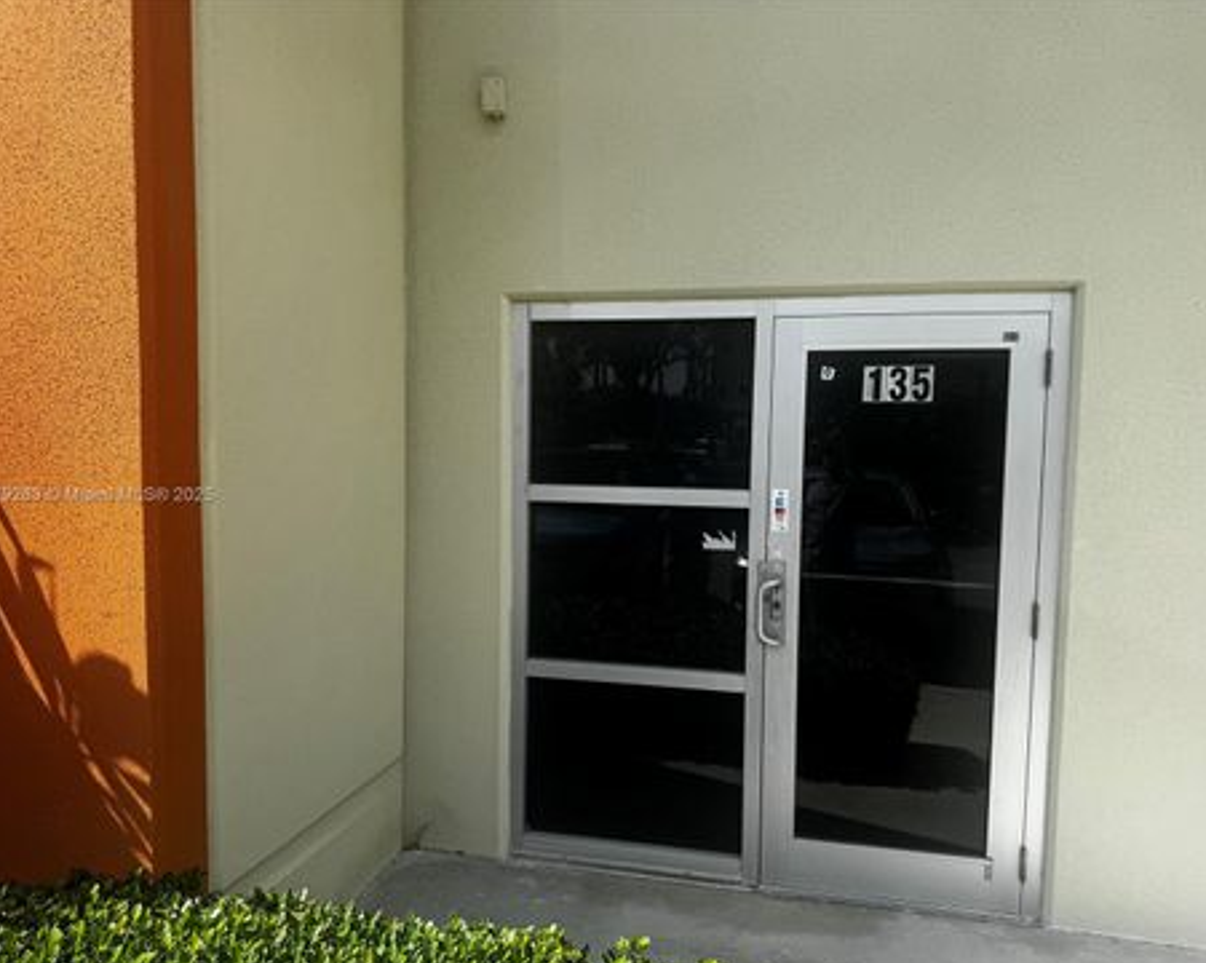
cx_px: 615
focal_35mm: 26
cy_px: 496
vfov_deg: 54.9
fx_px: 927
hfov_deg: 66.1
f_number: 1.78
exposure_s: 1/3096
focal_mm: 6.76
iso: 80
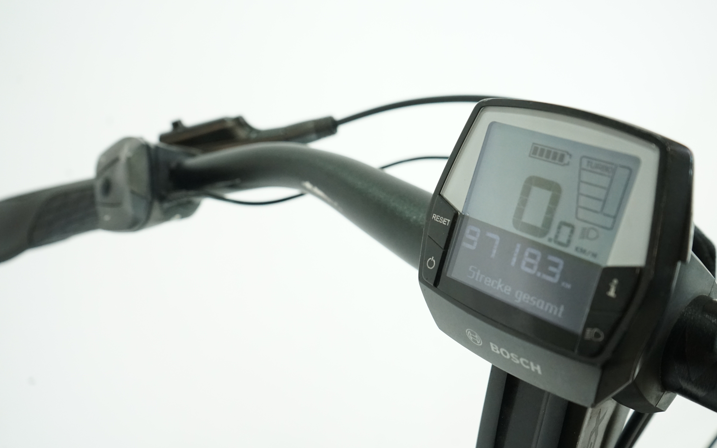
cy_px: 233
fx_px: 684
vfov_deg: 36.3
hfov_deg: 55.3
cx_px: 362
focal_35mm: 35
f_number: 5.6
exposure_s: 1/200
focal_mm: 34
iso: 3200
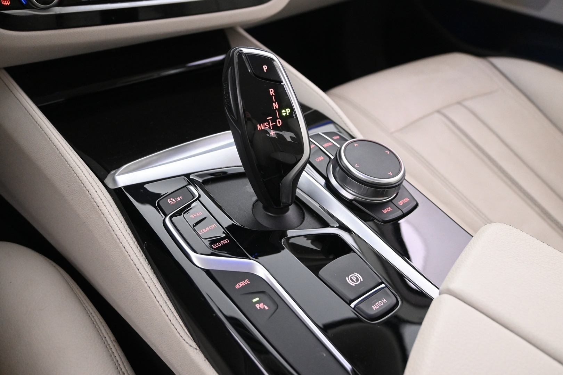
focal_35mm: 32
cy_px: 188
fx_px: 504
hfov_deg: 58.3
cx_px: 282
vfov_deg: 40.8
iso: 2500
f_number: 4
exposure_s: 1/25
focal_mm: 21.5
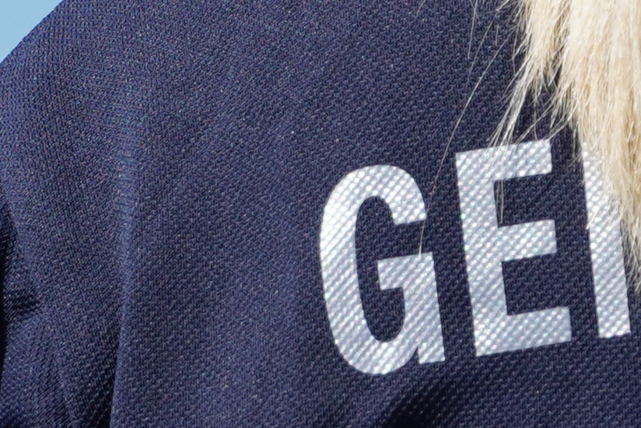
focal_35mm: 524
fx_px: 9333
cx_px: 398
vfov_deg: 2.6
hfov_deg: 3.9
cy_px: 175
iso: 100
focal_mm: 48
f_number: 8
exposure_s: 1/320
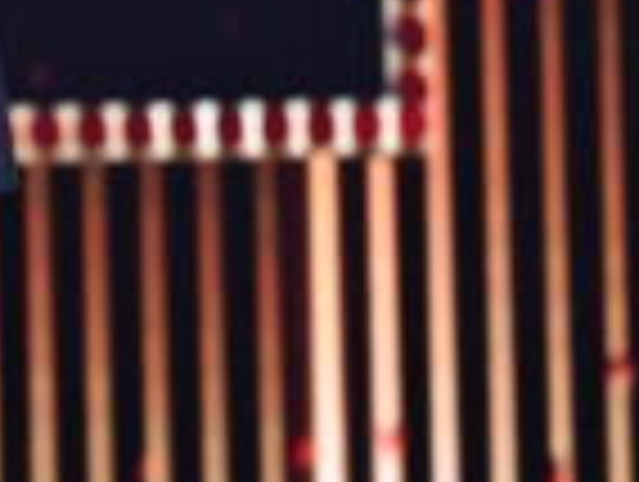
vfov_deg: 1.1
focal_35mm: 1397
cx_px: -837
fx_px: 25832
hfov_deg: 1.4
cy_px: -113
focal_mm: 200
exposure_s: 1/125
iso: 3200
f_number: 3.5
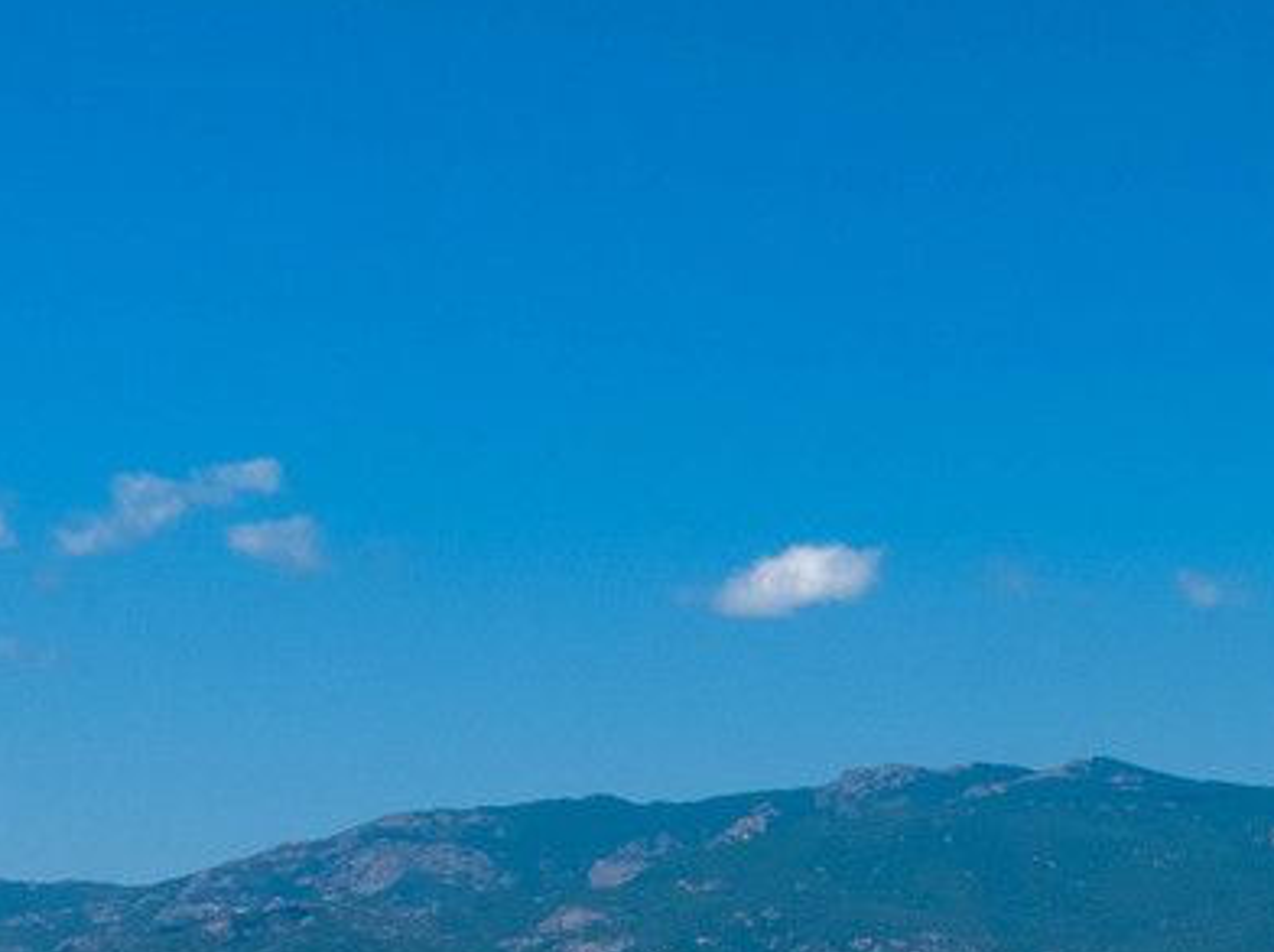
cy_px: 1098
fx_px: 3602
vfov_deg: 14.6
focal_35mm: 98
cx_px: 1528
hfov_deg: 19.0
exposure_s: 1/400
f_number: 8
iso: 100
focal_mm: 12.3
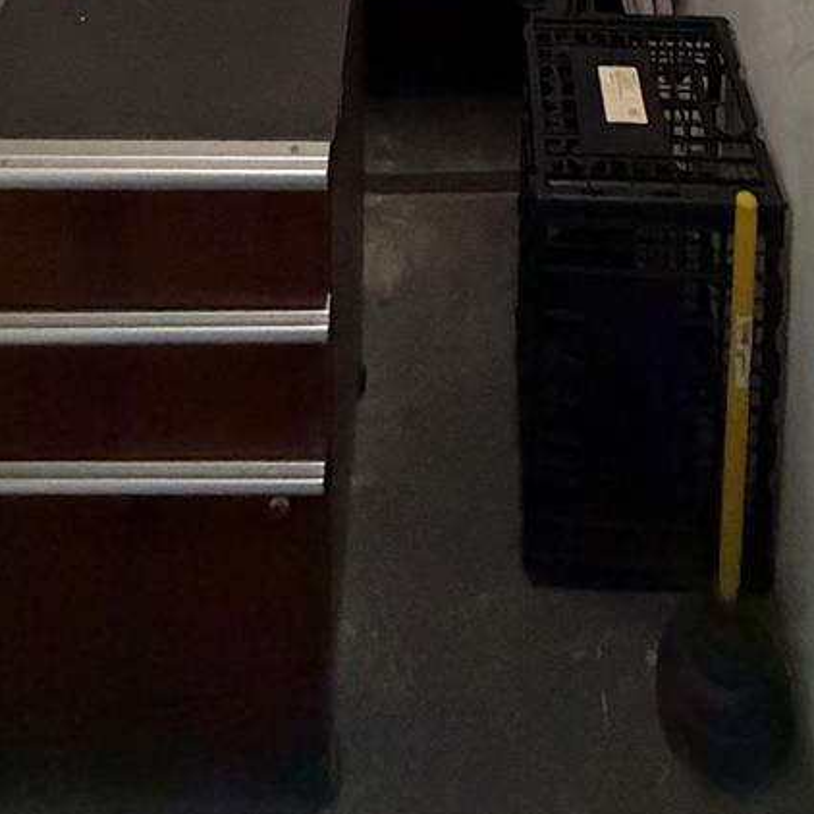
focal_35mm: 45
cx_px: 461
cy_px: -638
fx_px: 1197
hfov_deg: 37.5
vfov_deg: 22.4
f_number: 2.2
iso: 1000
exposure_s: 1/60
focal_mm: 2.22
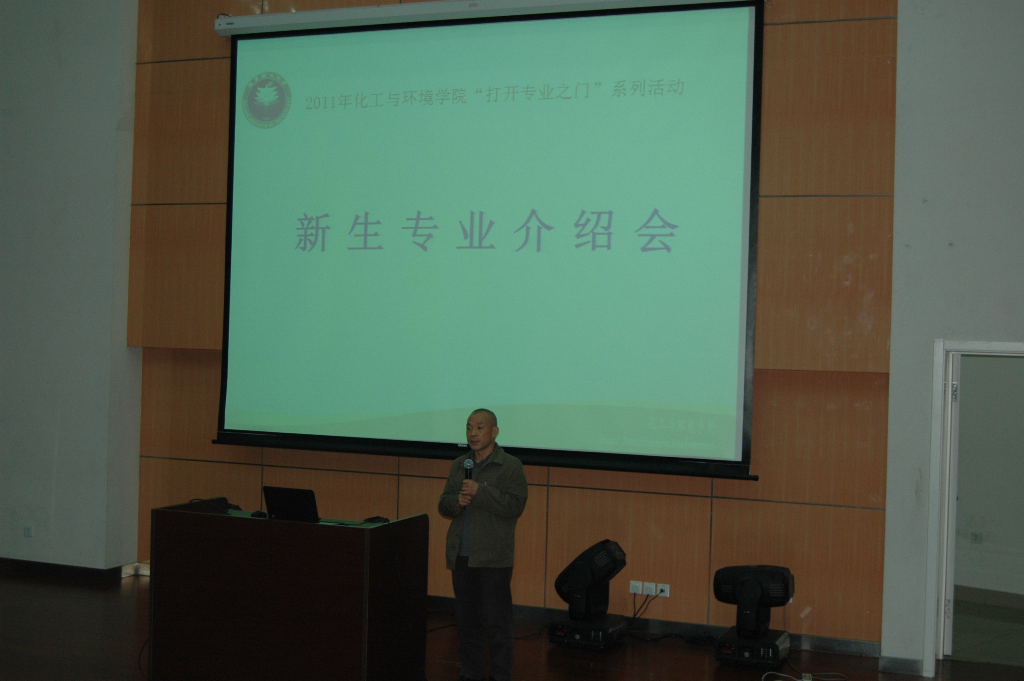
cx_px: 512
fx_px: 1321
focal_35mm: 46
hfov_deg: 42.4
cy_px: 340
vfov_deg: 28.9
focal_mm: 31
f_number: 4.5
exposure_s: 1/60
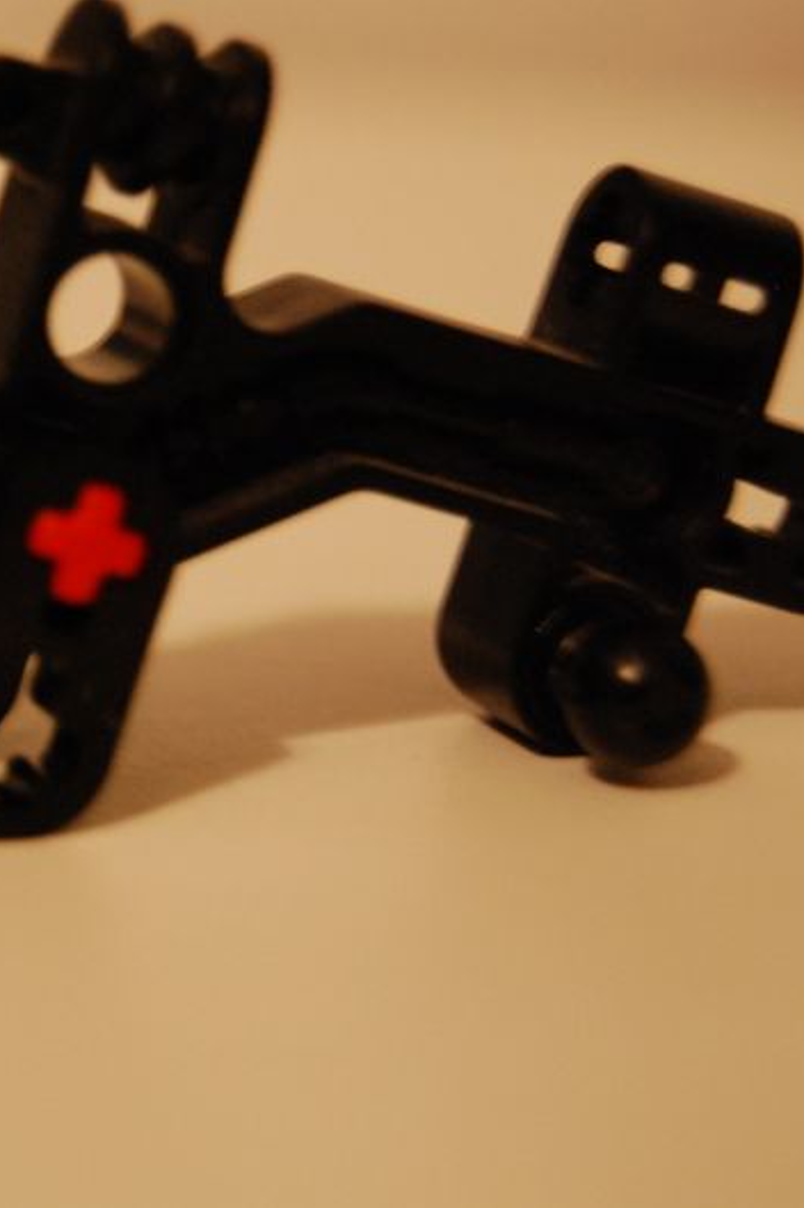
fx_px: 4184
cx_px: -87
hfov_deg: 10.8
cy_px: 605
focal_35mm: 125
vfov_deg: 16.4
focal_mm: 55
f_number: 5.6
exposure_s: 1/6
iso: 1600
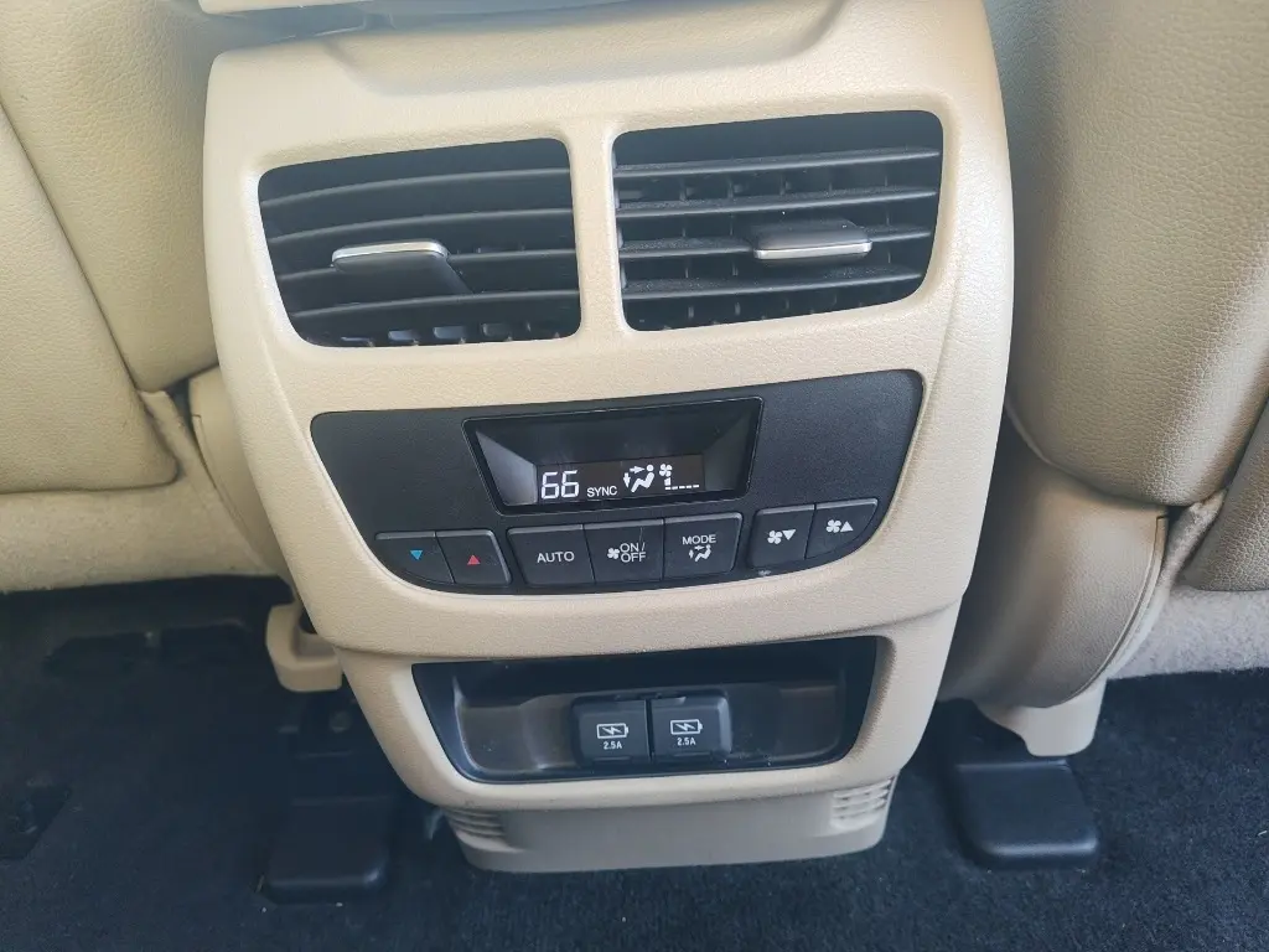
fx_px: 843
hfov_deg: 73.9
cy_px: 476
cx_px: 634
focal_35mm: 23
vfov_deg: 58.9
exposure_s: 1/60
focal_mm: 5.56
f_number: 1.8
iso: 403
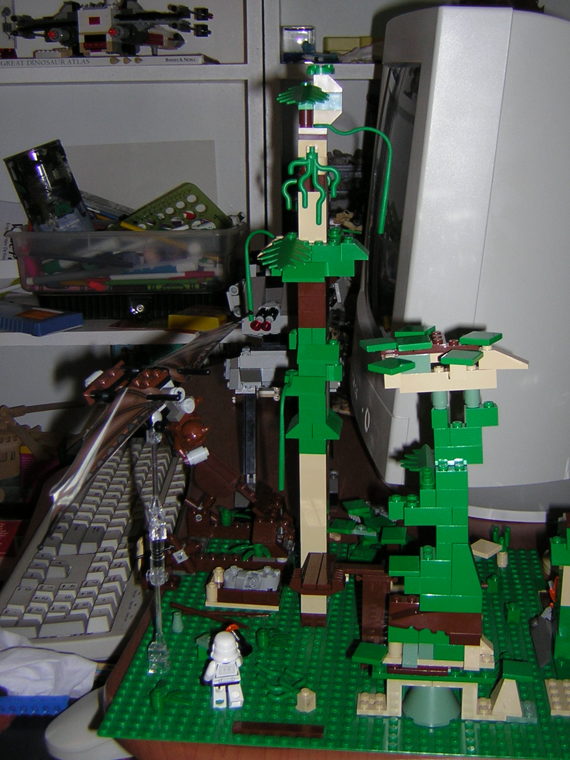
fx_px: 1032
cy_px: 380
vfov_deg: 40.4
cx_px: 285
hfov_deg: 30.9
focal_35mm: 47
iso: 50
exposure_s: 1/60.1
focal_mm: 6.1
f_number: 2.9
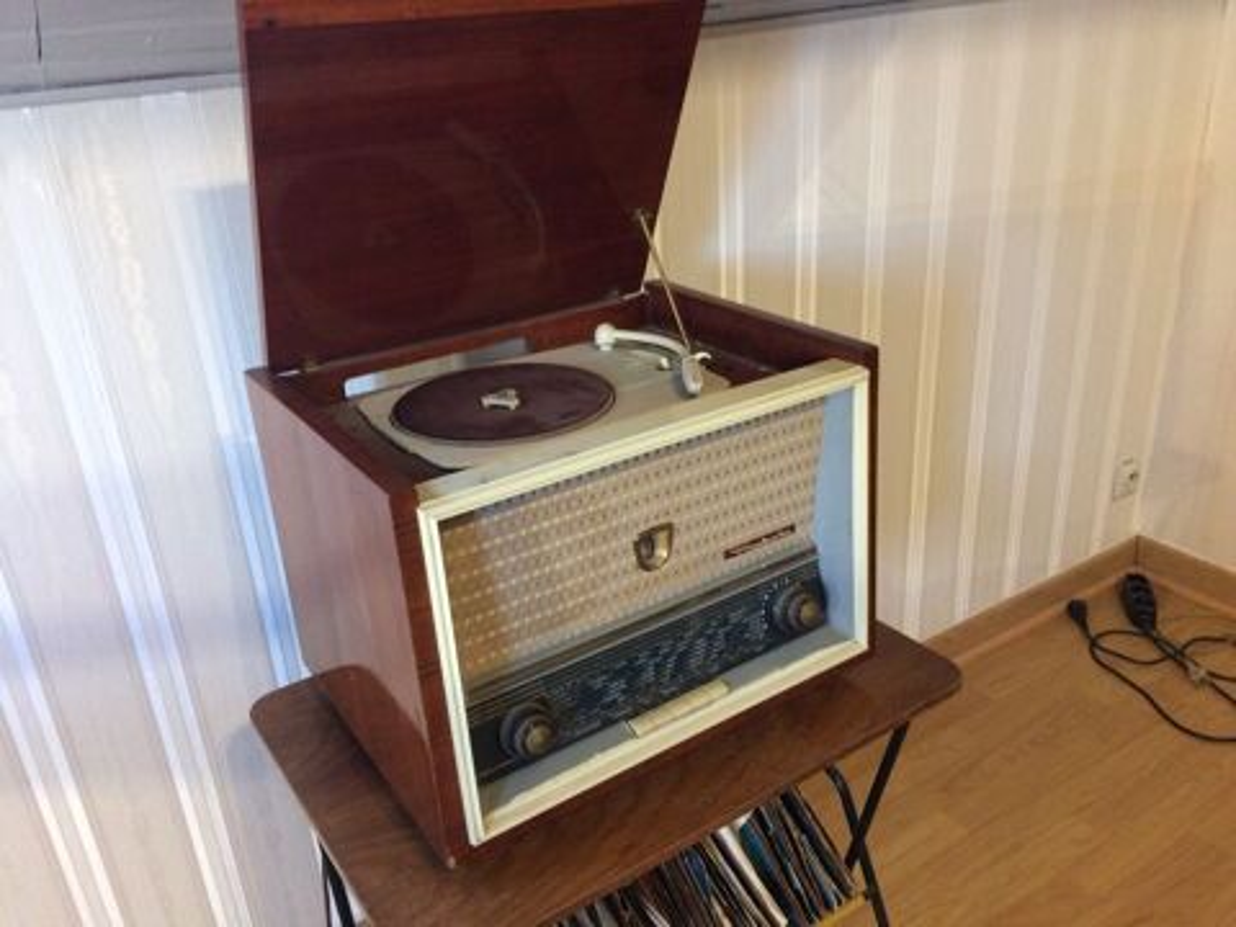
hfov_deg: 61.7
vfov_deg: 48.2
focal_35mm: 29
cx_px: 618
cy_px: 464
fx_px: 1035
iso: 250
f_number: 2.2
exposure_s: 1/33
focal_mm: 4.15
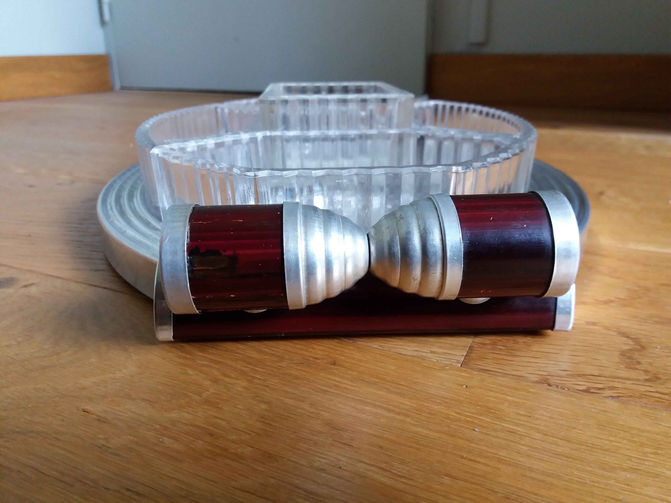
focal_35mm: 28
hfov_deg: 63.4
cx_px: 336
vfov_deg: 49.7
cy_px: 252
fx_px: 543
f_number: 1.9
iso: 160
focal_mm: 3.7
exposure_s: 1/17
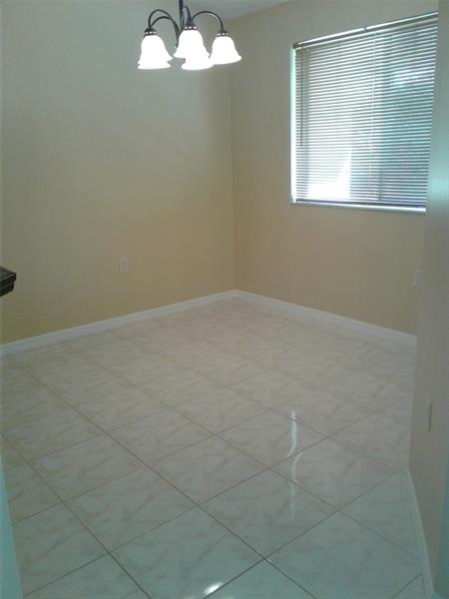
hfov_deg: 42.9
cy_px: 300
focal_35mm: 33
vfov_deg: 55.4
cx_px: 224
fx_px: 571
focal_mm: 3.3
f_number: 2.2
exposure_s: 1/50
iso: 50
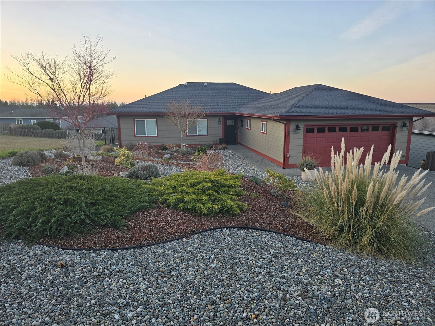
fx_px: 289
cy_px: 163
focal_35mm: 23
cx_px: 218
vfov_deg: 58.9
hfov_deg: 73.9
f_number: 1.7
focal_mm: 6.3
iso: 32
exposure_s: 1/180
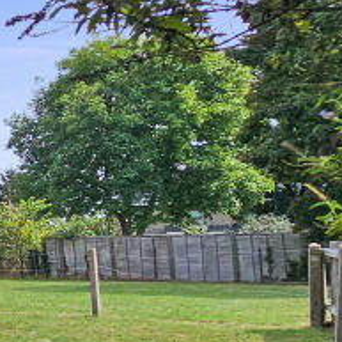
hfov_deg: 17.4
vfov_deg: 26.7
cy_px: 337
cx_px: -386
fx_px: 682
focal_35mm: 61
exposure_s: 1/2517
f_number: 2.2
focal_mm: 2.2
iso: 50
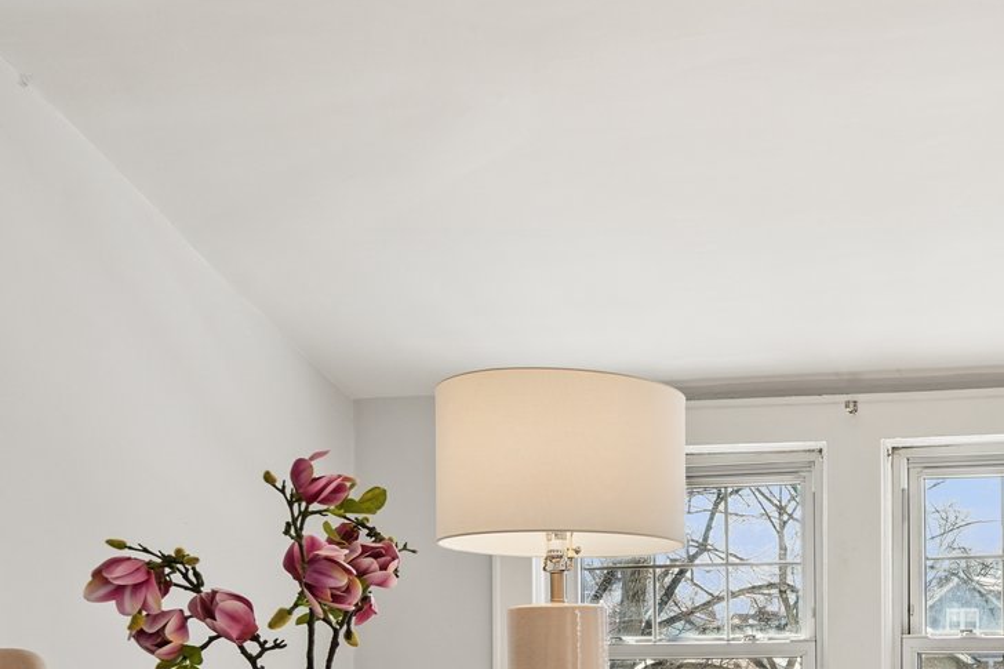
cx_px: 927
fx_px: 1255
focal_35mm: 45
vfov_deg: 28.1
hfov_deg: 40.0
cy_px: 661
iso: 400
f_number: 8
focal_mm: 16
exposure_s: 1/100
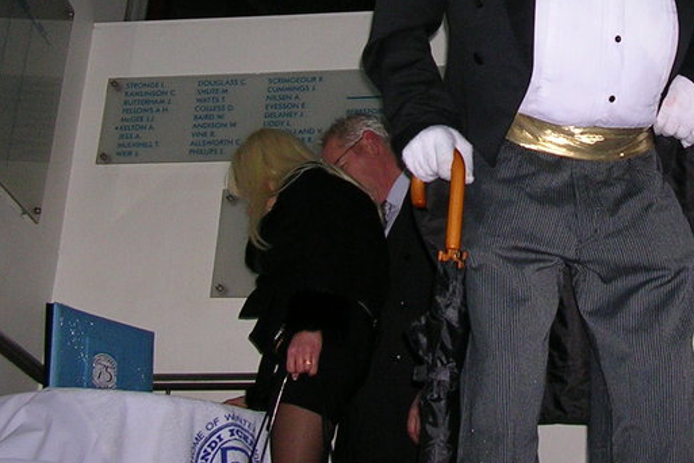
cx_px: 599
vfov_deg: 17.4
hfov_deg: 25.6
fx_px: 1484
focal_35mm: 77
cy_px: 26
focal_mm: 5.8
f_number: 2.8
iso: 87
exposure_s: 1/60.1
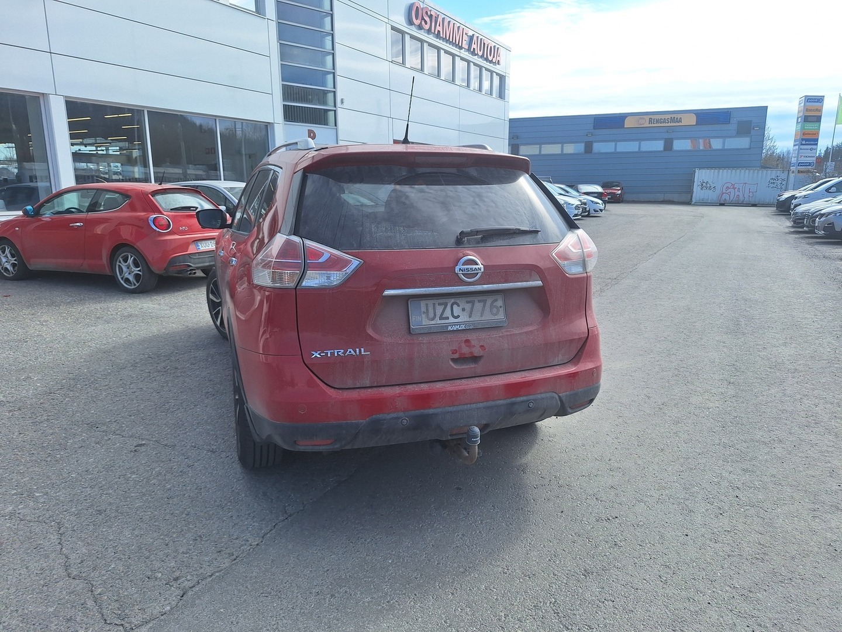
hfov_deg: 73.9
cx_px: 421
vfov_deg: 58.9
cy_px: 316
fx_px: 559
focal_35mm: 23
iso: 40
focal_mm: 5.54
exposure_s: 1/2278
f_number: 1.8
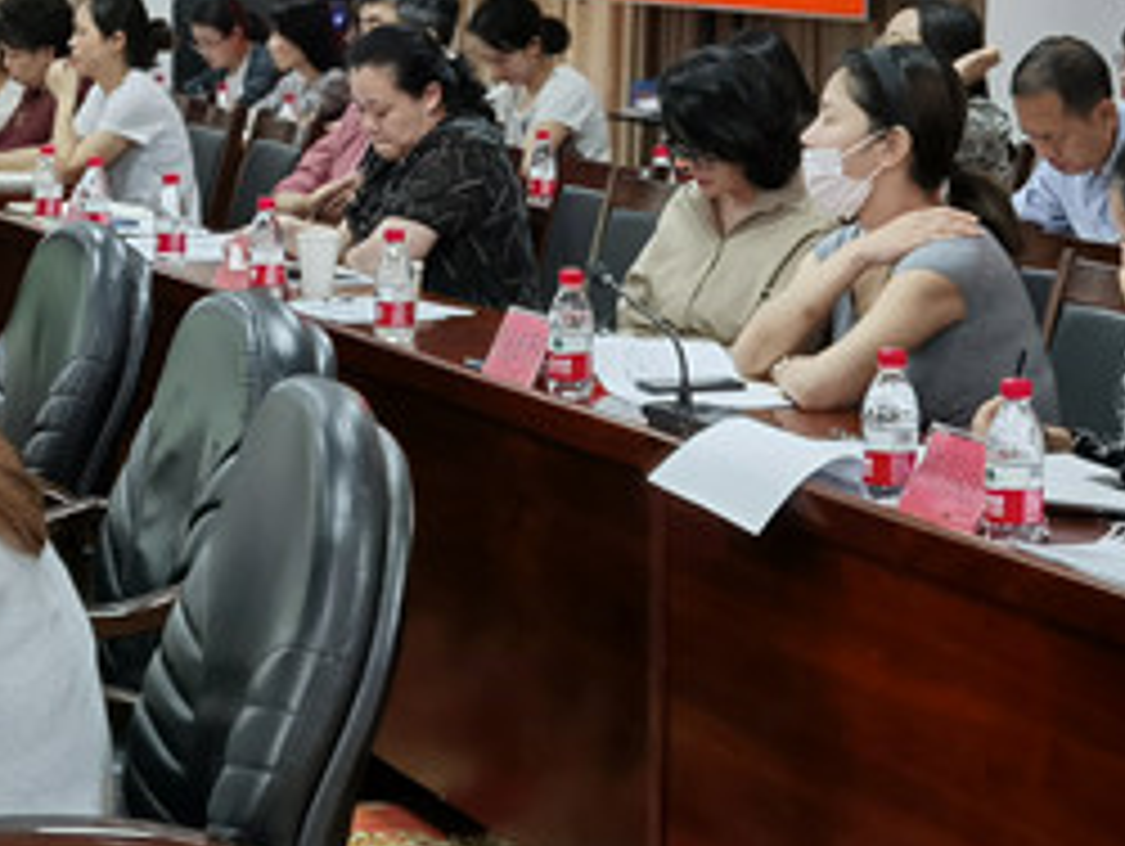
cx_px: 274
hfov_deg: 18.7
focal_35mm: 104
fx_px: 3383
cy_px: 83
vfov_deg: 14.1
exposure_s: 1/50
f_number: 1.9
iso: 100
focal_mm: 6.71
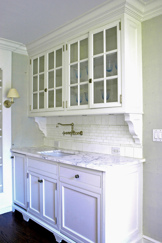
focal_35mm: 33
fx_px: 223
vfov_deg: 57.3
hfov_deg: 39.9
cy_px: 122
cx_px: 81
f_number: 16
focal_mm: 22
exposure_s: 1/3
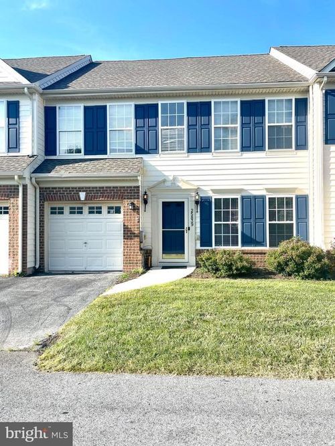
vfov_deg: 69.4
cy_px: 223
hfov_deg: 54.9
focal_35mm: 25
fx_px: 323
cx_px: 168
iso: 32
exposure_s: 1/2387
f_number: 1.6
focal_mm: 5.1
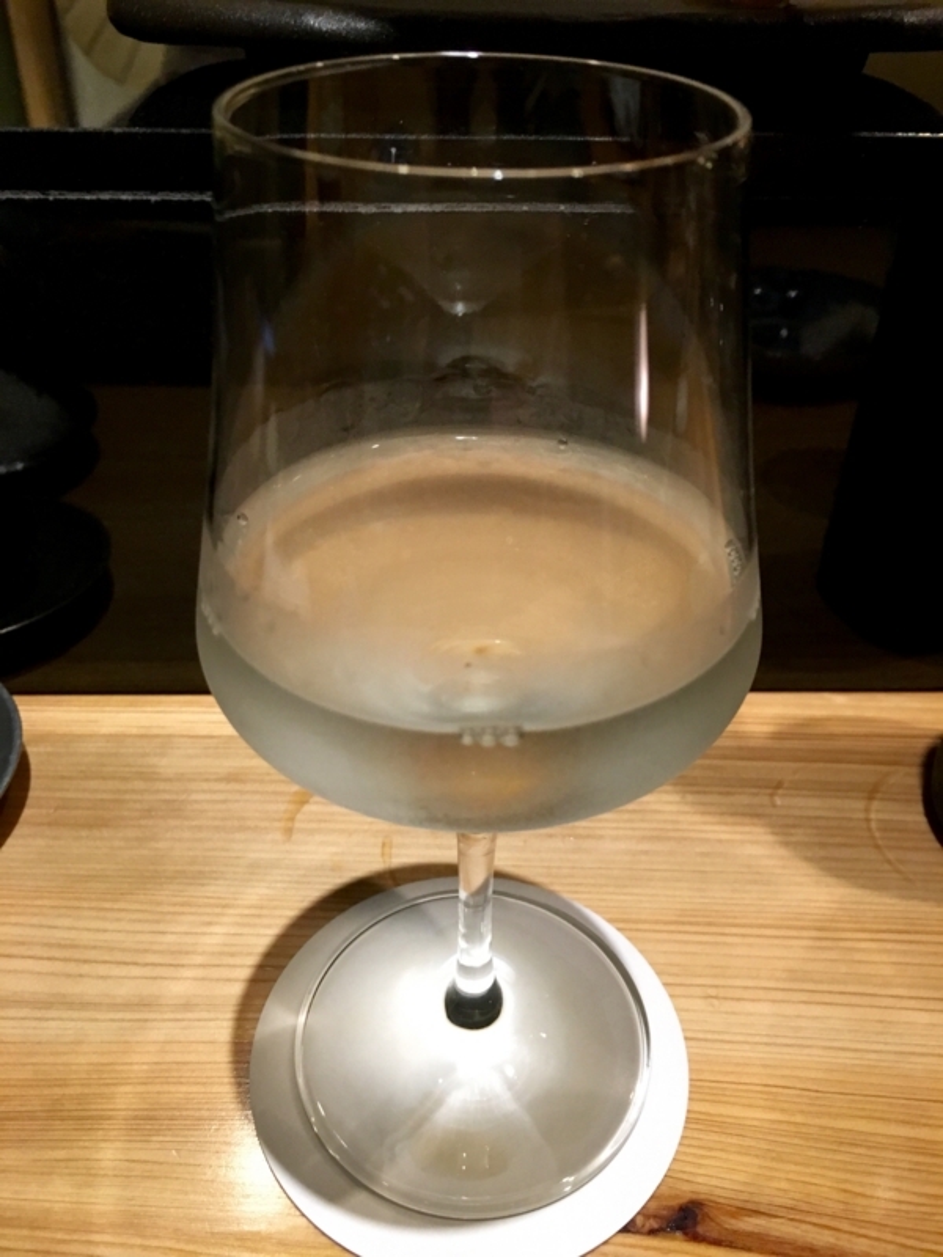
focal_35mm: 29
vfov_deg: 61.7
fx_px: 1053
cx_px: 472
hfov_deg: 48.2
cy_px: 628
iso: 200
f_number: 2.2
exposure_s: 1/24
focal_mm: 4.15
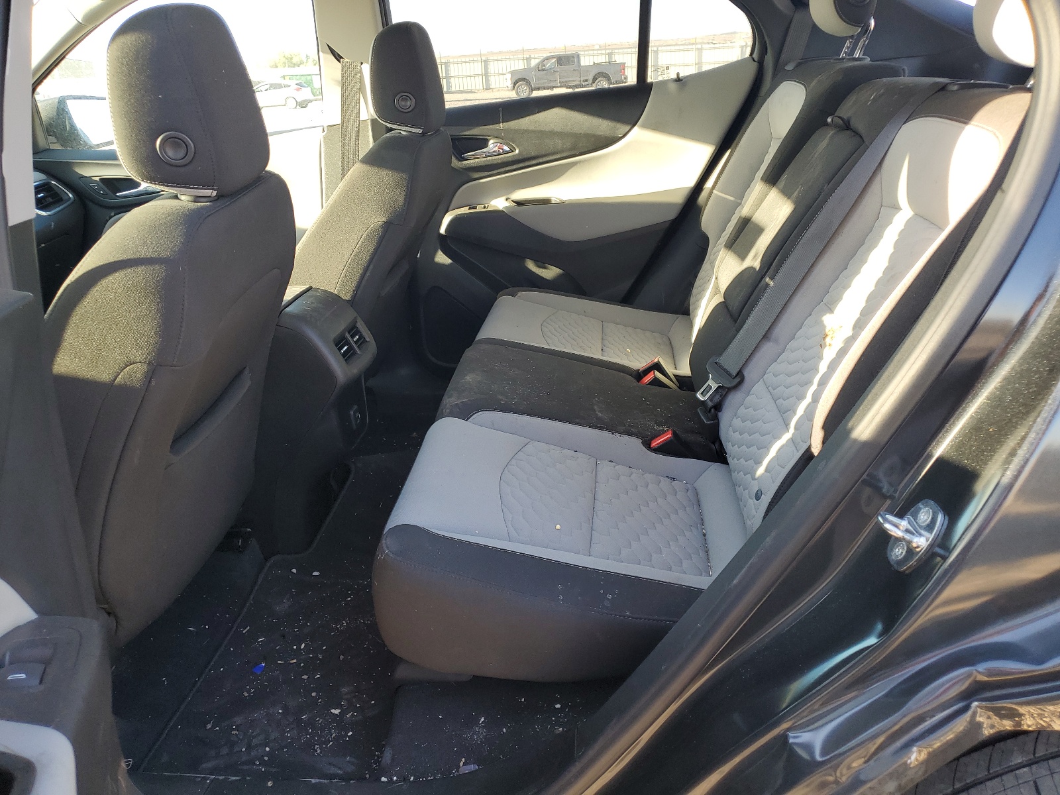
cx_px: 530
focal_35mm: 26
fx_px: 796
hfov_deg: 67.3
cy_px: 398
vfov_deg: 53.1
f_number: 1.5
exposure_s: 1/141
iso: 50
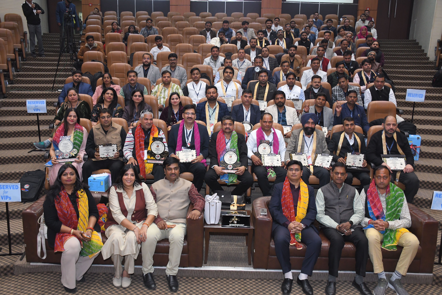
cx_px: 221
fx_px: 405
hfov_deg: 57.2
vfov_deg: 40.0
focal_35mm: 33
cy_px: 148
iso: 1250
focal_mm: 22
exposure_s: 1/100
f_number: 4.5
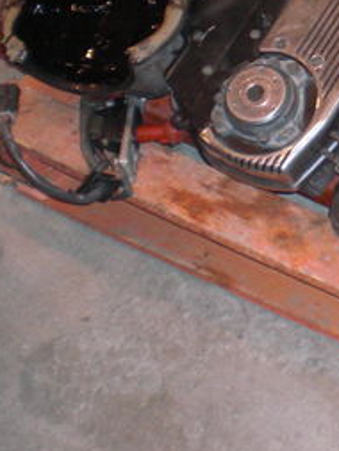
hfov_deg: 14.4
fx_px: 1252
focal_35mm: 96
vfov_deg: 20.0
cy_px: 46
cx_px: 508
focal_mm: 6.3
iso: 200
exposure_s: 1/60
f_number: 3.1
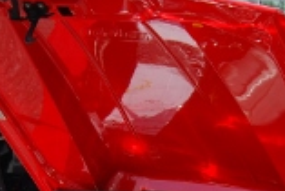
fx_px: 1165
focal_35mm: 147
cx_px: 156
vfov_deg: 9.1
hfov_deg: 13.9
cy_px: 282
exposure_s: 1/200
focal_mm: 24
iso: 100
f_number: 7.1
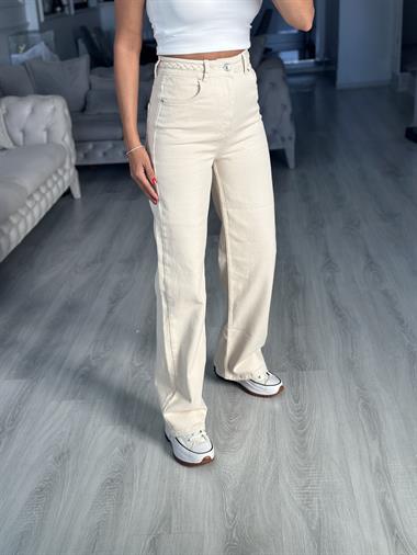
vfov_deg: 39.6
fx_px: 770
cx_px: 208
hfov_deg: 30.3
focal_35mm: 48
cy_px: 278
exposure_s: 1/289
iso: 80
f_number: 1.78
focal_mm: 6.86
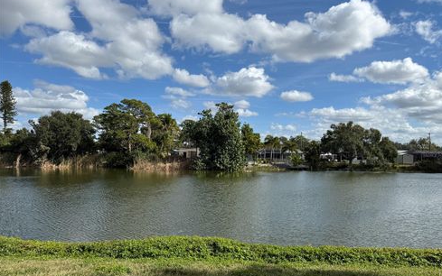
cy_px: 155
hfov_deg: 70.4
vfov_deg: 47.5
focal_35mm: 26
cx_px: 223
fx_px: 313
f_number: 1.78
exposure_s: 1/6711
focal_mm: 6.76
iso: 80
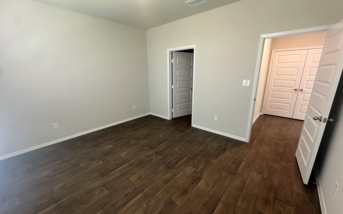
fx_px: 140
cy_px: 110
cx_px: 171
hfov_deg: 101.5
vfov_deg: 74.8
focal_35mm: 15
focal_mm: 2.22
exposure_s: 1/60
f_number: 2.2
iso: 250
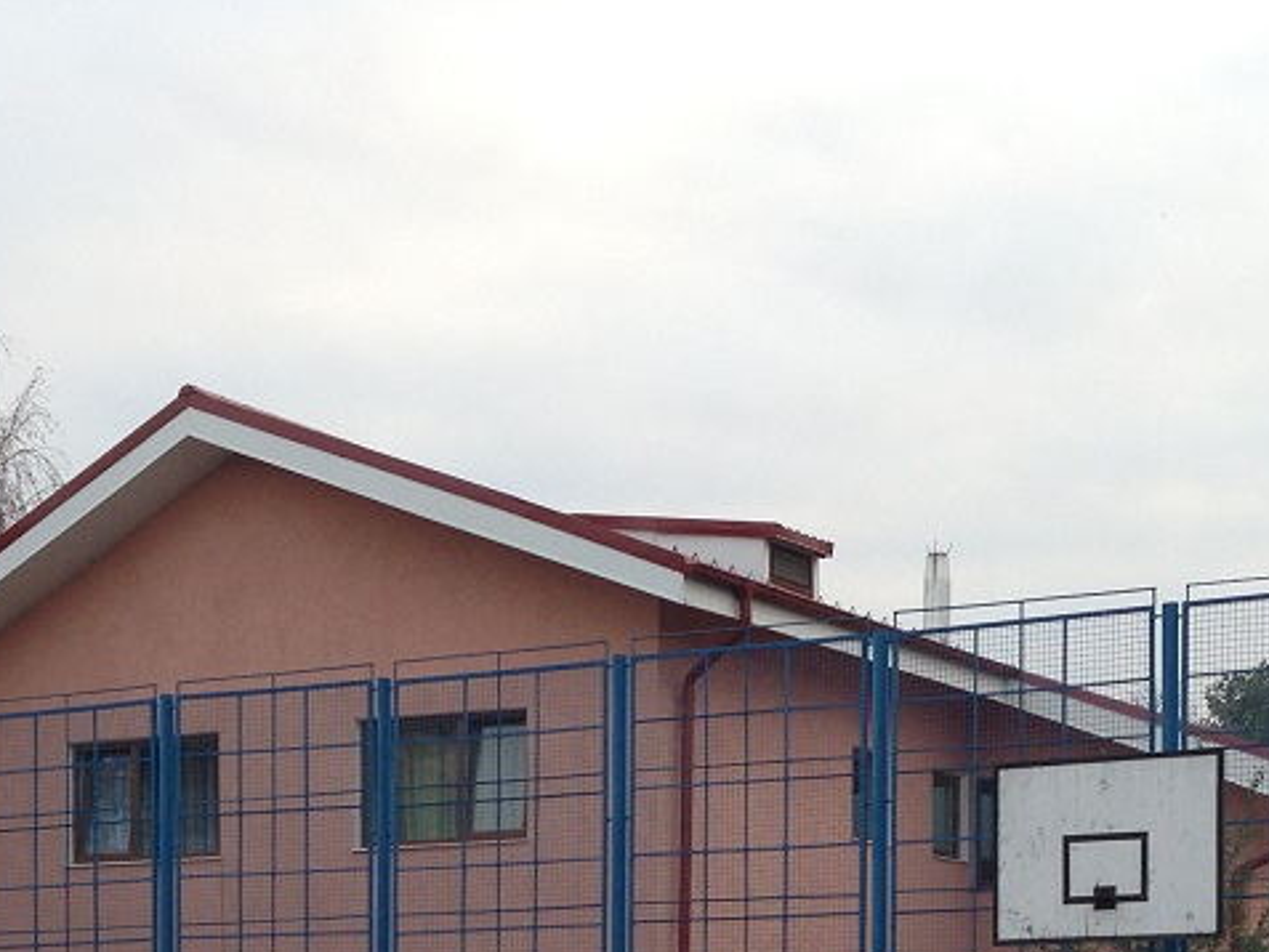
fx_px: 3043
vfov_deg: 16.9
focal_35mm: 83
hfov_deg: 23.5
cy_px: 1165
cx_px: 710
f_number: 2.4
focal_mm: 4.13
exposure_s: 1/132
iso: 50
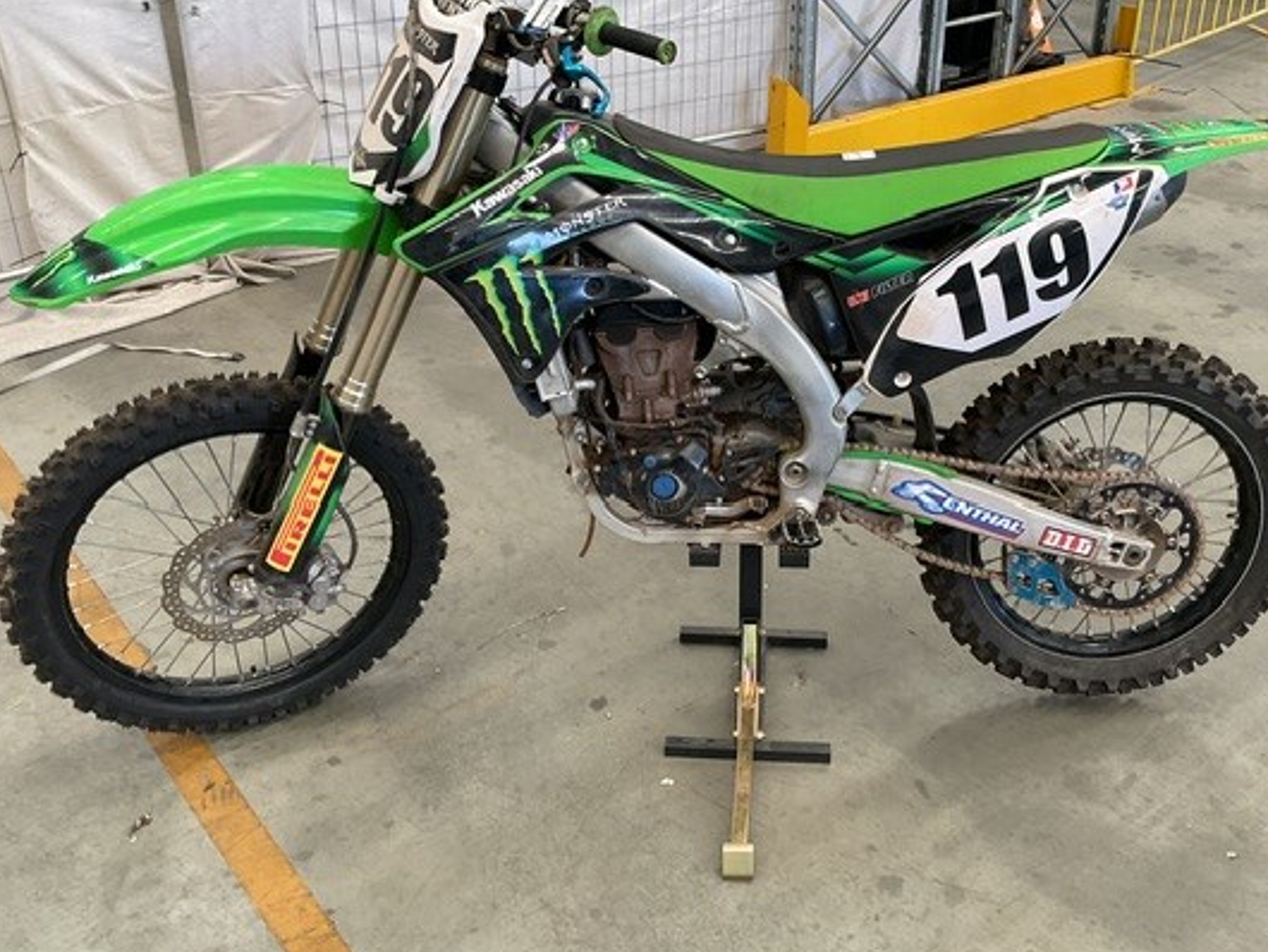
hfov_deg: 52.4
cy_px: 409
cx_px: 730
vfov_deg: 40.6
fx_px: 1283
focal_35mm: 35
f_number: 1.8
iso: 50
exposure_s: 1/60
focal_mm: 3
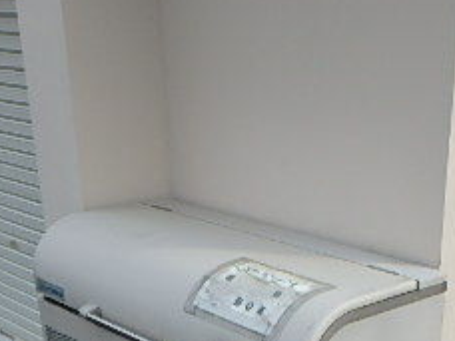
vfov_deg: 22.7
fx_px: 776
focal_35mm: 59
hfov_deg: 32.1
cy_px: 419
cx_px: 345
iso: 125
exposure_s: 1/640
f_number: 3.5
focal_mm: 3.7
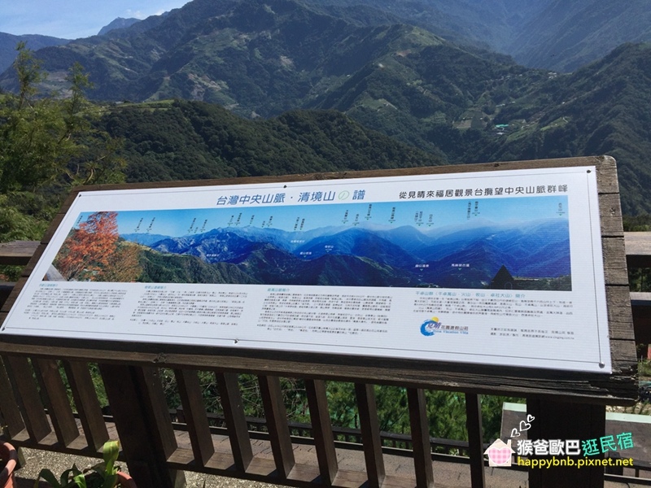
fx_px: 545
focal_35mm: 29
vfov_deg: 48.2
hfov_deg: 61.7
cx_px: 326
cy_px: 244
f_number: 2.2
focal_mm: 4.15
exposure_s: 1/4950
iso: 32
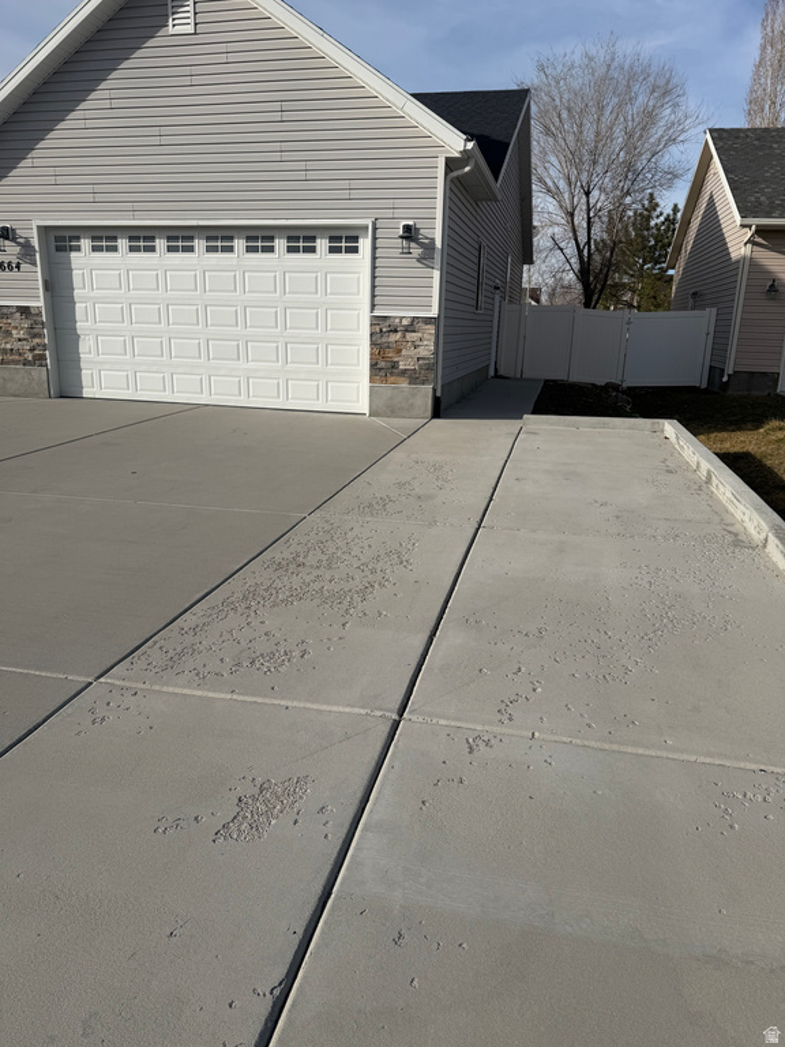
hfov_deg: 56.8
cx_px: 392
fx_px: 726
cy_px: 524
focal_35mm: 24
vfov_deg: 71.6
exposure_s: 1/7353
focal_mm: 6.76
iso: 80
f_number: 1.78
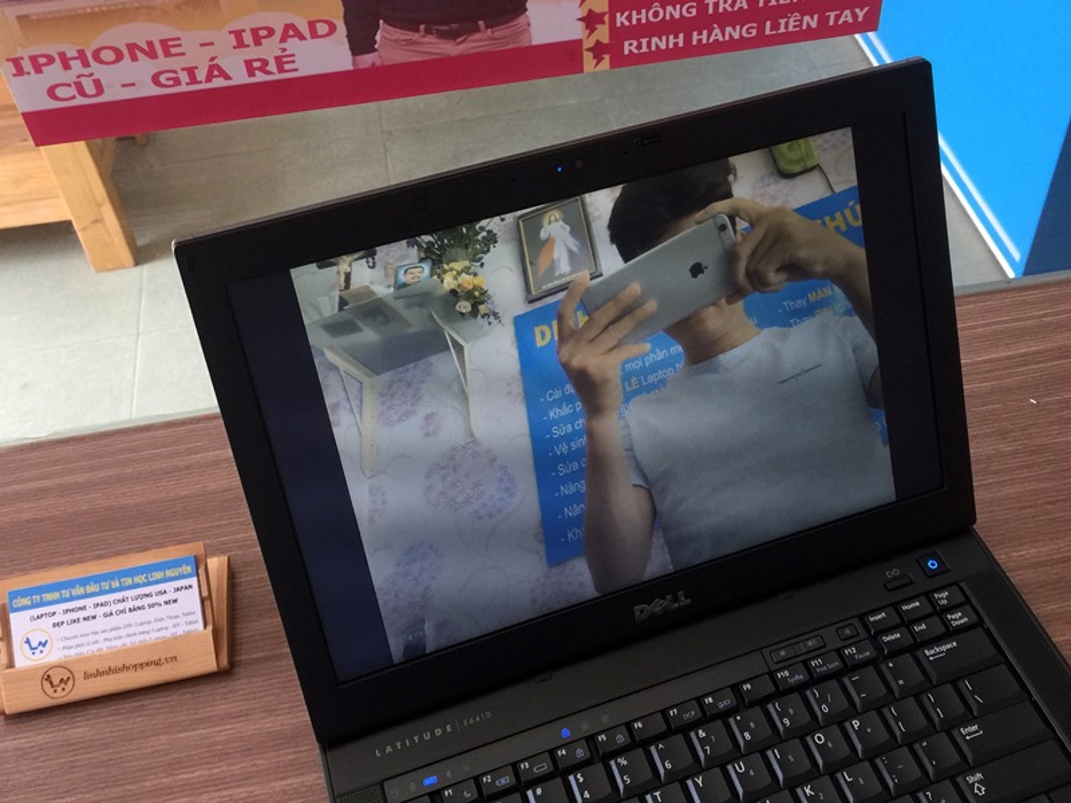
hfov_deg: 61.7
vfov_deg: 48.2
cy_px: 402
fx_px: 897
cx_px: 536
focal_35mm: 29
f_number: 2.2
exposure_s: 1/33
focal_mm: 4.15
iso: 64
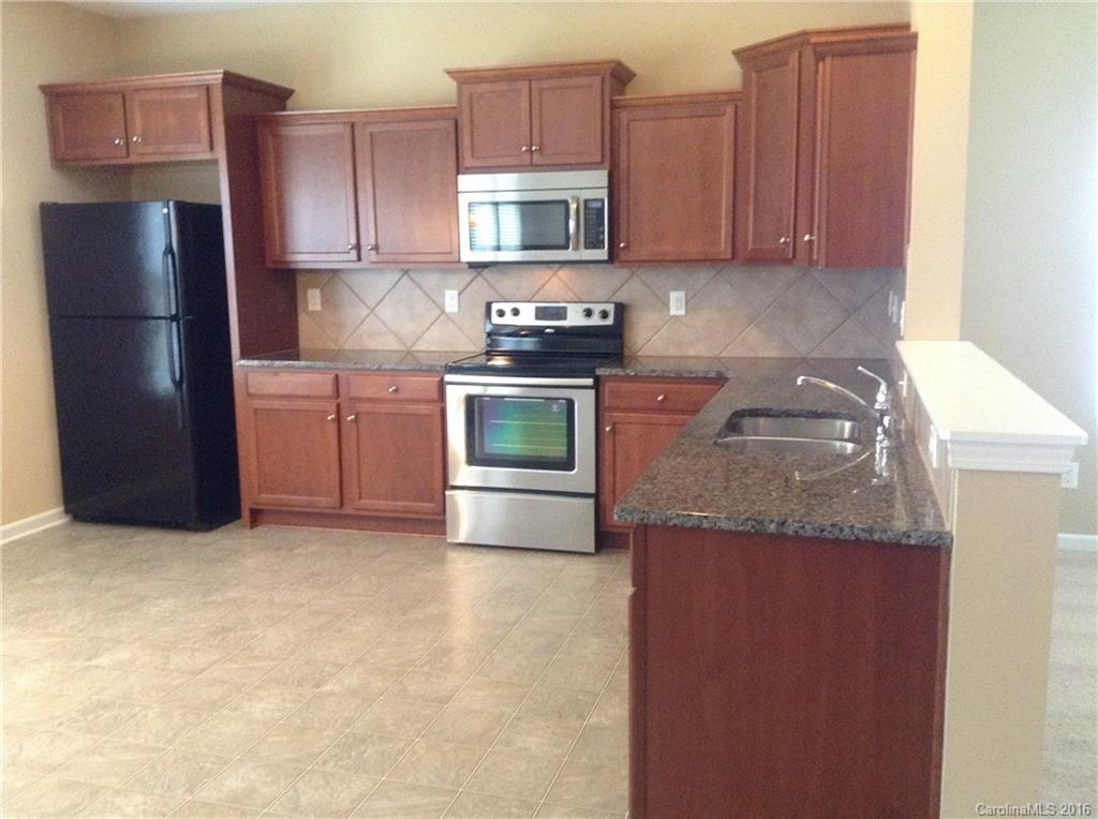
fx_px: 1045
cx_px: 549
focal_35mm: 33
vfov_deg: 42.8
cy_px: 410
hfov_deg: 55.4
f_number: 2.4
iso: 200
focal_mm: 3.3
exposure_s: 1/20
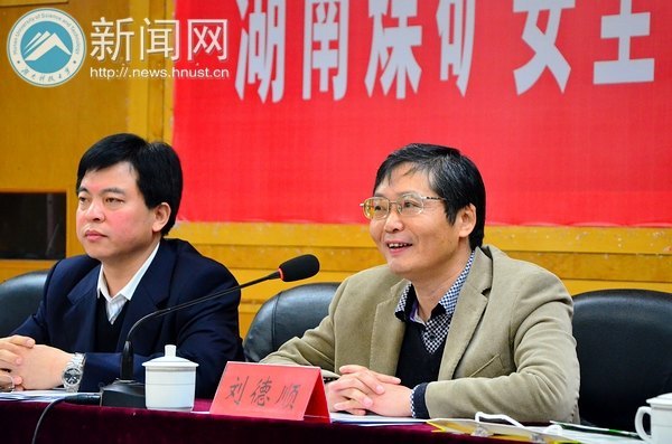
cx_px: 336
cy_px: 222
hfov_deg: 17.1
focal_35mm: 120
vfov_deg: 11.4
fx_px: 2235
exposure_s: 1/25
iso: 3200
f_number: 5.3
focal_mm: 80
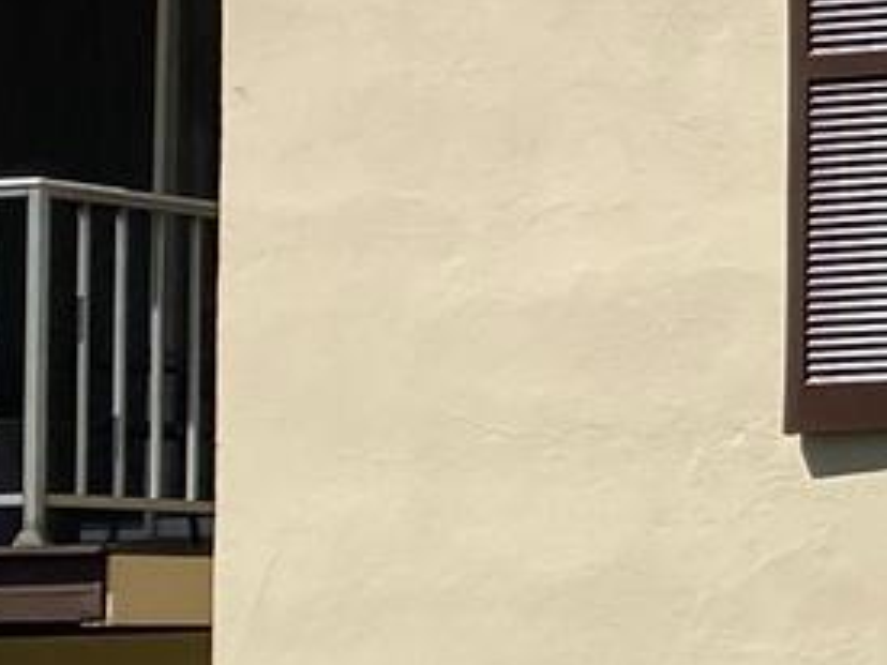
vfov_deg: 7.7
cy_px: 447
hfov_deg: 8.6
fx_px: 4945
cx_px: 2600
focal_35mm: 193
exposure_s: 1/3610
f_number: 1.8
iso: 32
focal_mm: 4.25
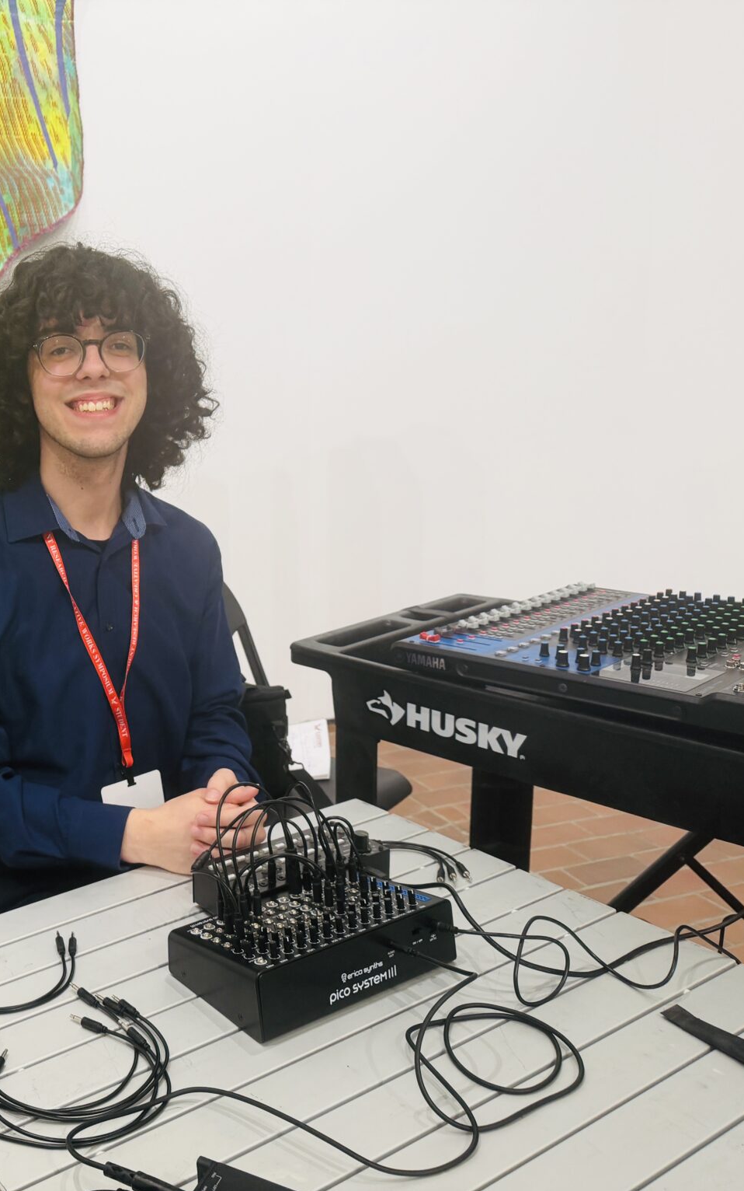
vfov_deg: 56.7
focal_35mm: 34
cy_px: 596
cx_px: 34
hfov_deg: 34.5
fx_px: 1103
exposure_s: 1/120
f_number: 1.78
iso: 160
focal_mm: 6.76
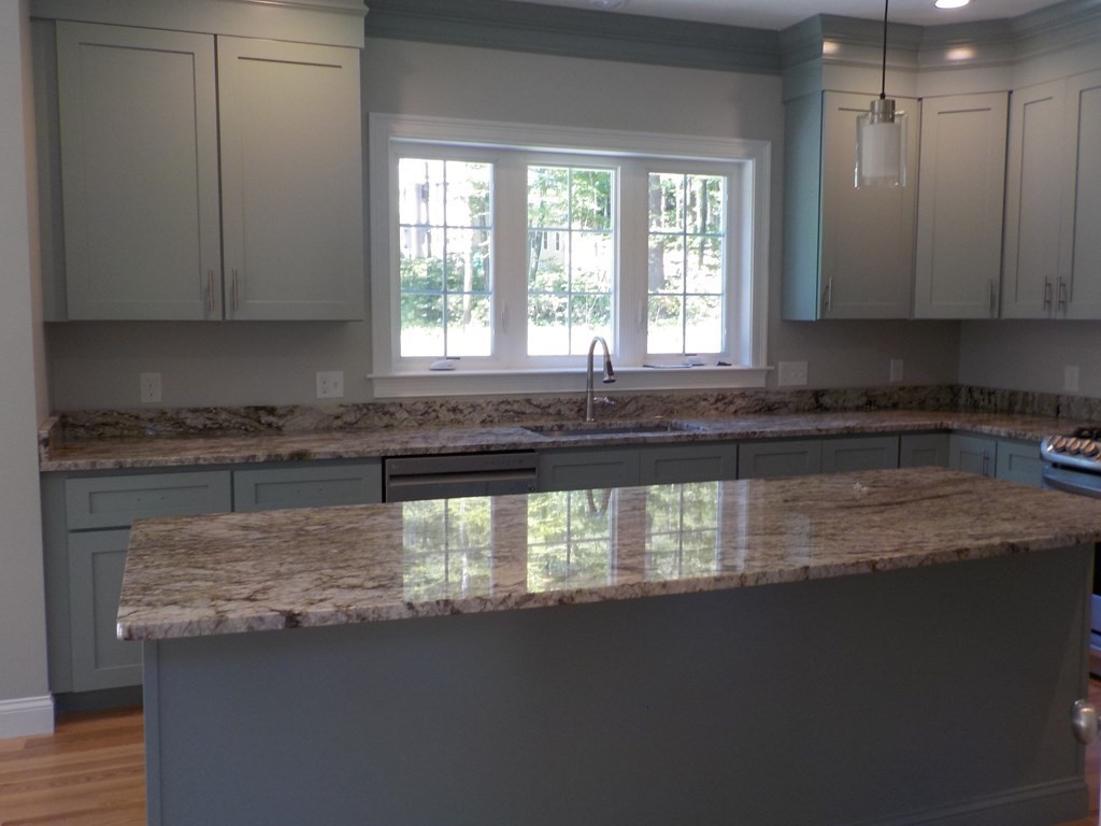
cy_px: 413
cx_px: 550
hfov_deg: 60.0
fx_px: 954
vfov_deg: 46.8
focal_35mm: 30
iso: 125
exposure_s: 1/30
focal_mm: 4.1
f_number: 3.3
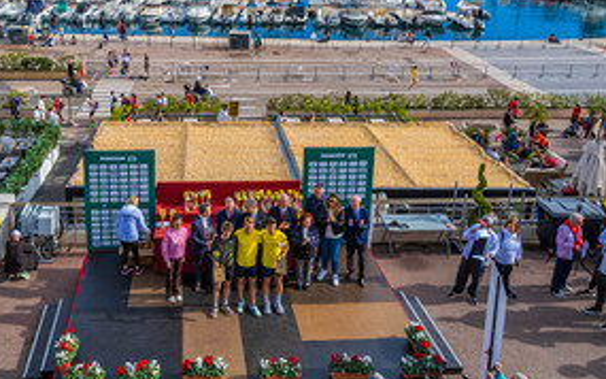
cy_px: 170
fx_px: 545
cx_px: 204
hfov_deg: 56.9
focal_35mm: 33
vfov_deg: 38.3
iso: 100
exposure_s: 1/1600
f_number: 2.8
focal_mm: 8.4
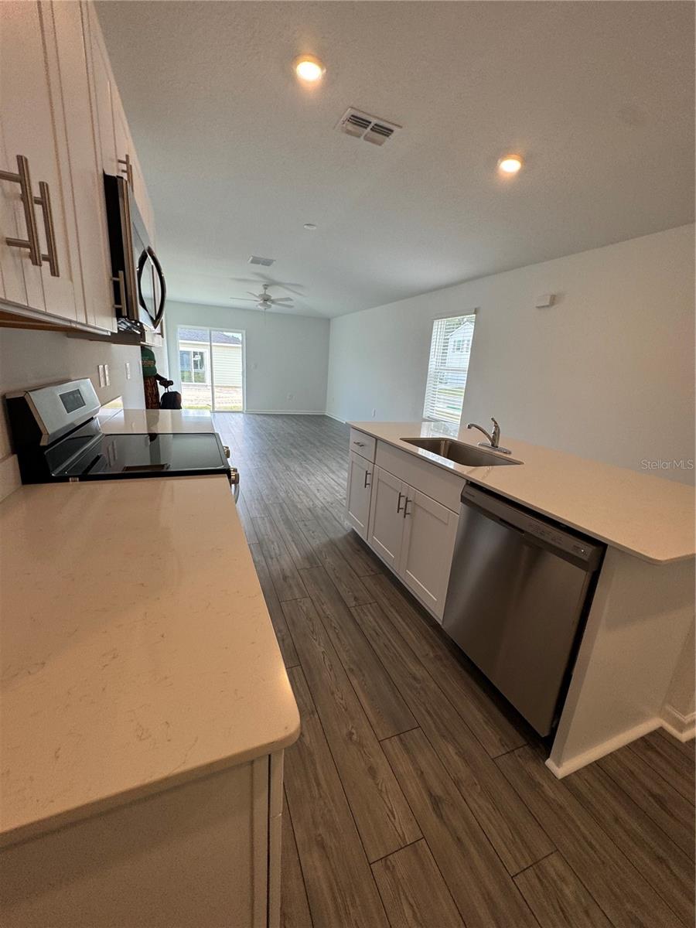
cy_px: 464
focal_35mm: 14
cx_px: 348
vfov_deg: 102.1
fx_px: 375
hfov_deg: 85.7
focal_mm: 2.22
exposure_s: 1/120
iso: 80
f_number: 2.2
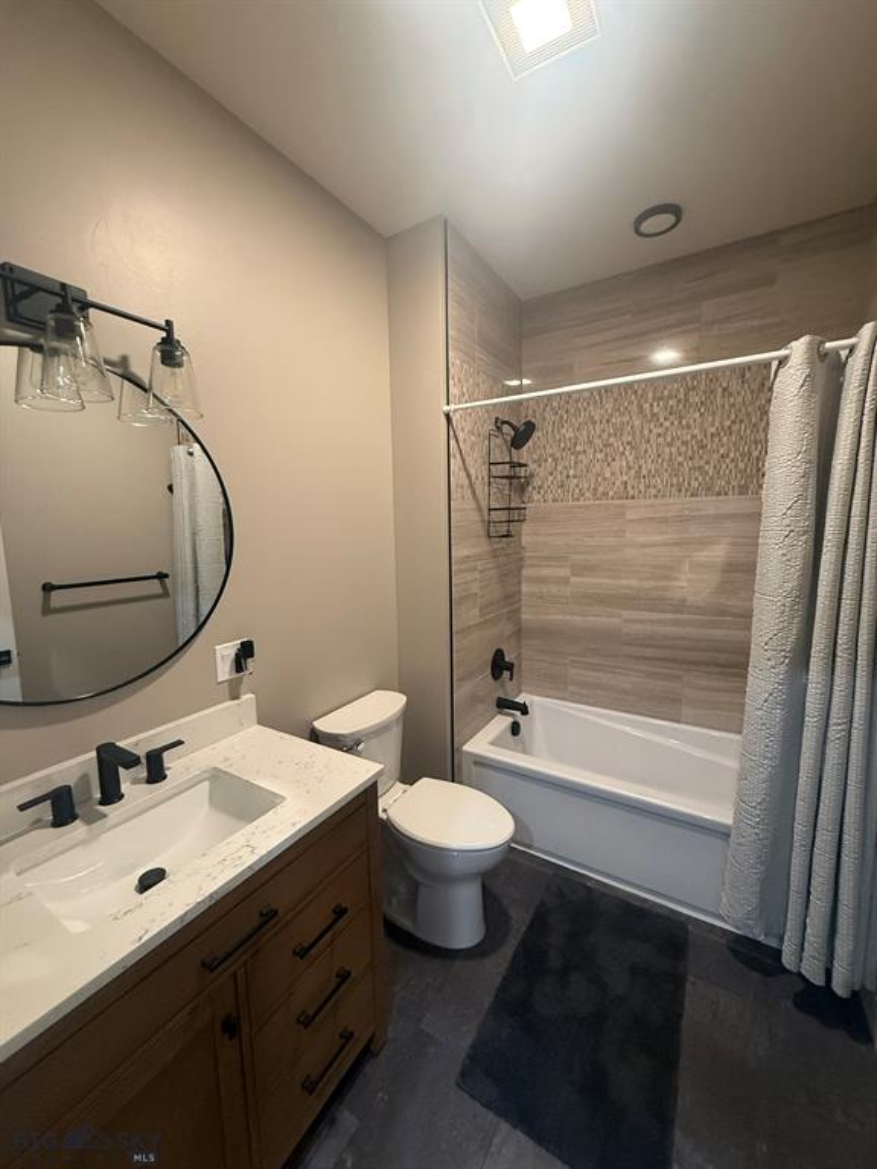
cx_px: 438
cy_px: 584
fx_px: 473
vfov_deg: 102.1
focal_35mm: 14
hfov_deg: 85.7
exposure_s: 1/60
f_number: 2.2
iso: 400
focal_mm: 2.22
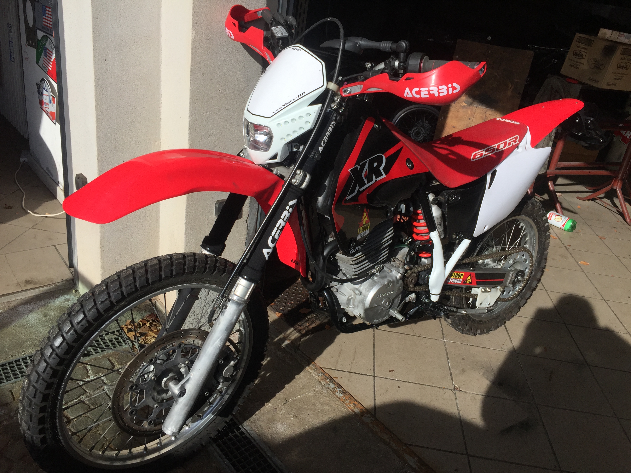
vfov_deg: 48.2
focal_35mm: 29
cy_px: 236
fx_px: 529
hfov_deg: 61.7
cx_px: 316
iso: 32
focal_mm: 4.15
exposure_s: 1/2475
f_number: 2.2
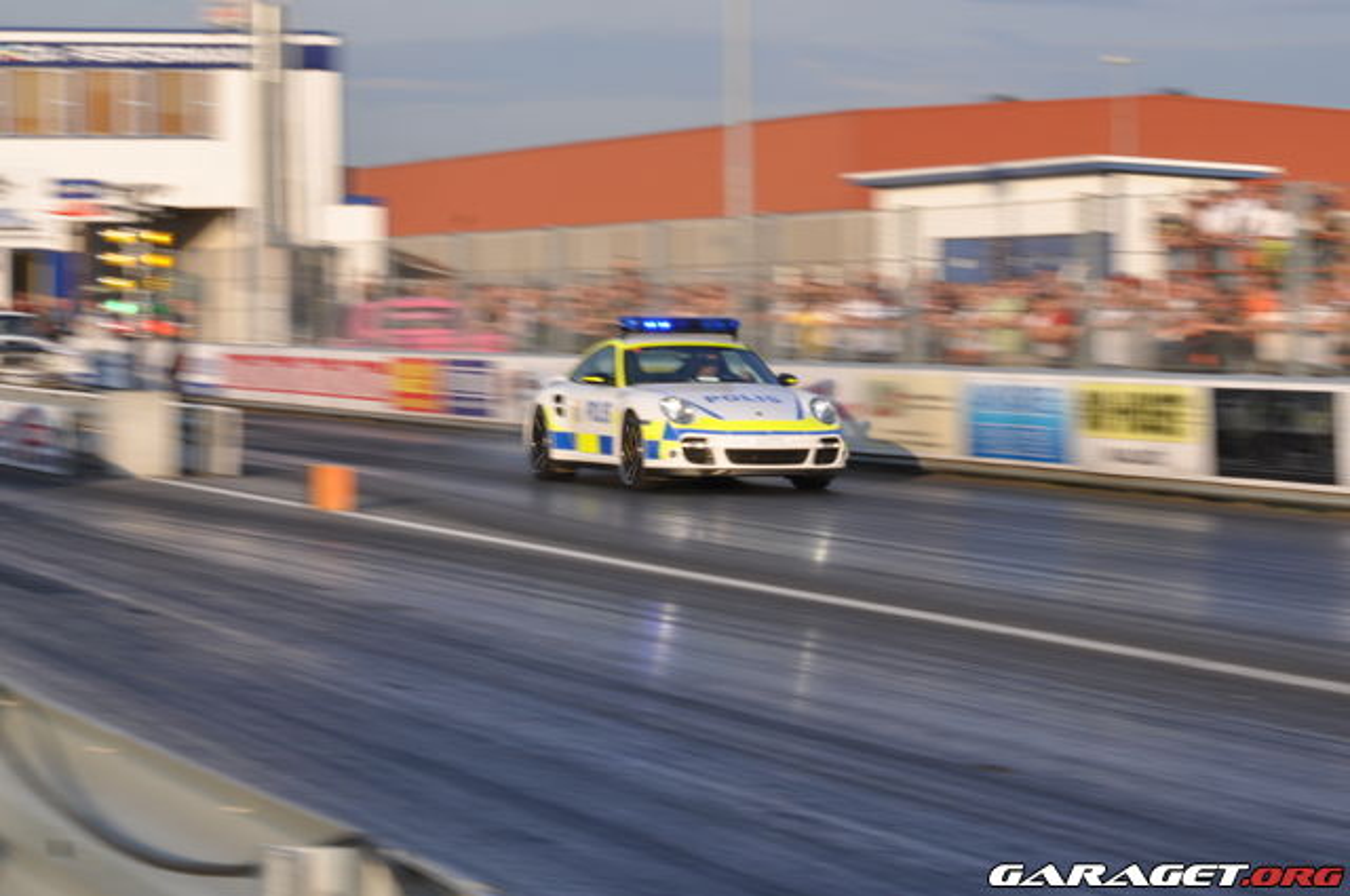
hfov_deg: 19.5
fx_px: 3932
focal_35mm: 105
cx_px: 675
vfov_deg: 13.0
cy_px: 448
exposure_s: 1/25
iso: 200
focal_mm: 70
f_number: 22
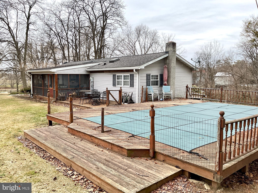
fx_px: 216
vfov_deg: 48.2
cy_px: 96
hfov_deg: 61.7
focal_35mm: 29
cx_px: 129
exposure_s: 1/422
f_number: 1.8
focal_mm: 3
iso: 16
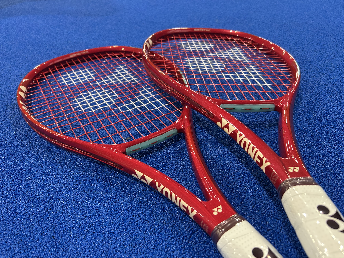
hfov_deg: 67.3
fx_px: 258
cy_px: 129
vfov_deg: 53.1
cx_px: 172
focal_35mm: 26
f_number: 1.5
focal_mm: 5.7
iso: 320
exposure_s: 1/50
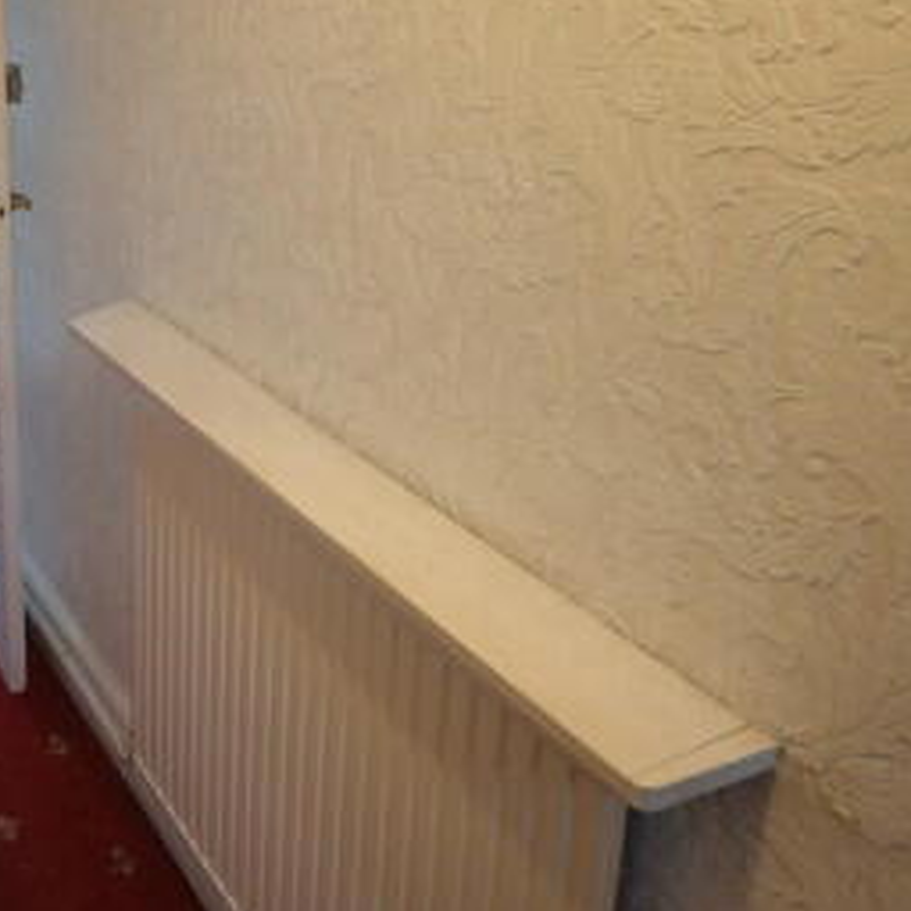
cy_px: 248
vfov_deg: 44.7
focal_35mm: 36
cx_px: 116
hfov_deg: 42.7
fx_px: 1075
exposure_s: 1/80
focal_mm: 11
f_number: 4.5
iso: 400
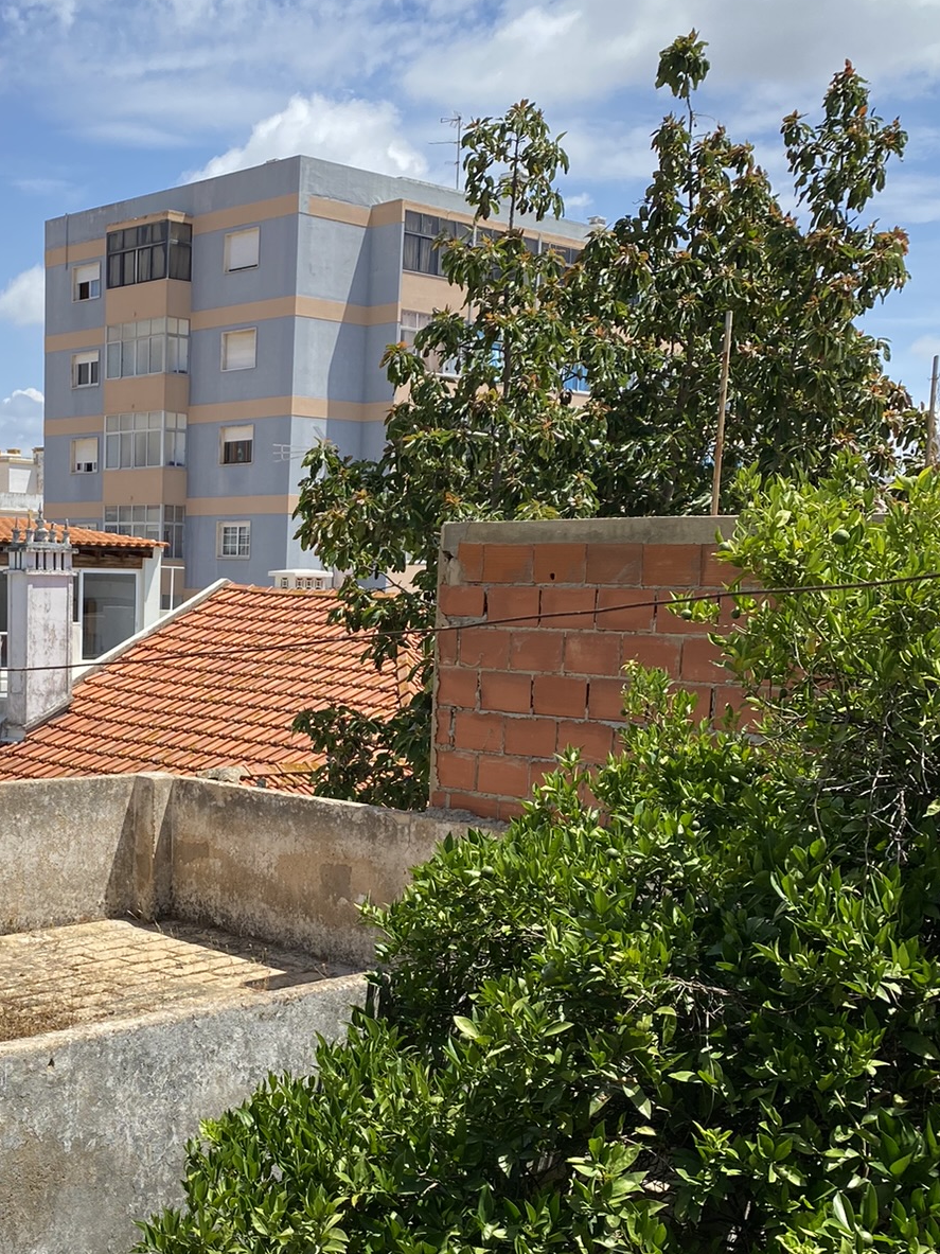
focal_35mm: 45
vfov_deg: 41.7
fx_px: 1630
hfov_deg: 31.1
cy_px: 798
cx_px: 148
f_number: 1.8
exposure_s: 1/2183
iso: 32
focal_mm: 4.25
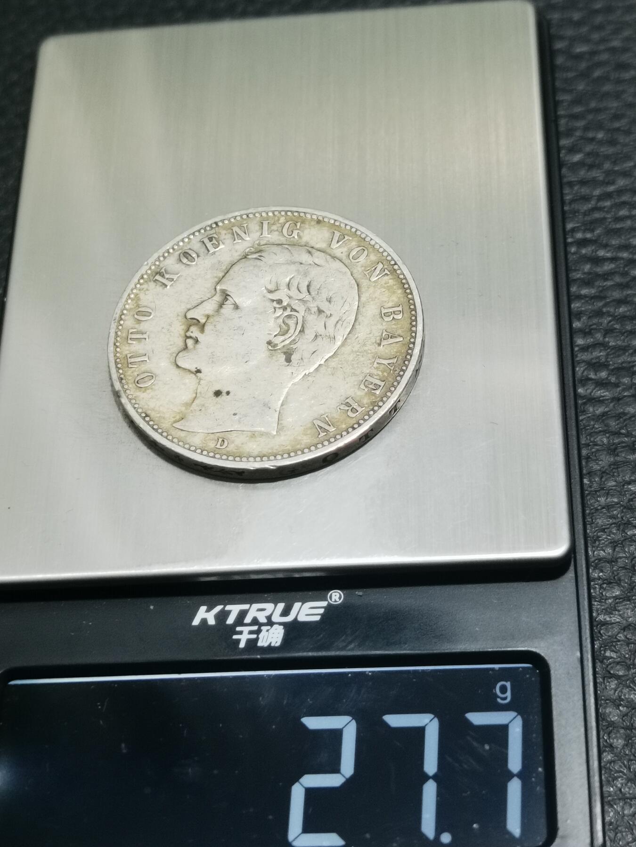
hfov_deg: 23.7
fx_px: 1519
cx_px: 318
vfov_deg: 31.2
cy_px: 424
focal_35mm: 62
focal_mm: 6.67
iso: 200
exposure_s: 1/100
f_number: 1.9
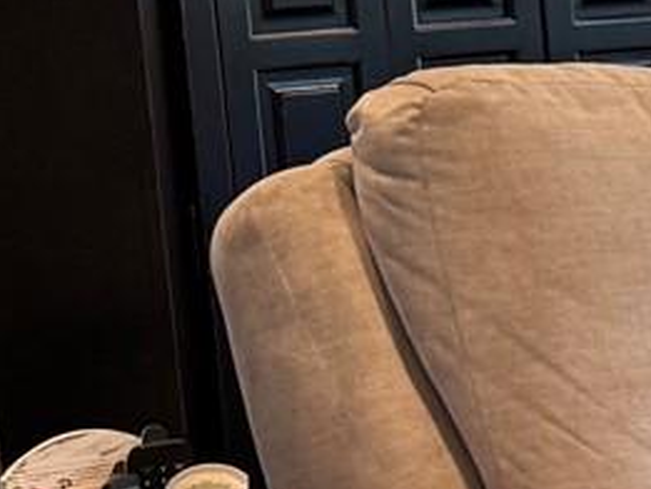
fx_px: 3537
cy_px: 449
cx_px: 1948
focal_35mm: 188
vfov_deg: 7.9
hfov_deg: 8.7
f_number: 1.78
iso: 200
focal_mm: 6.76
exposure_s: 1/120
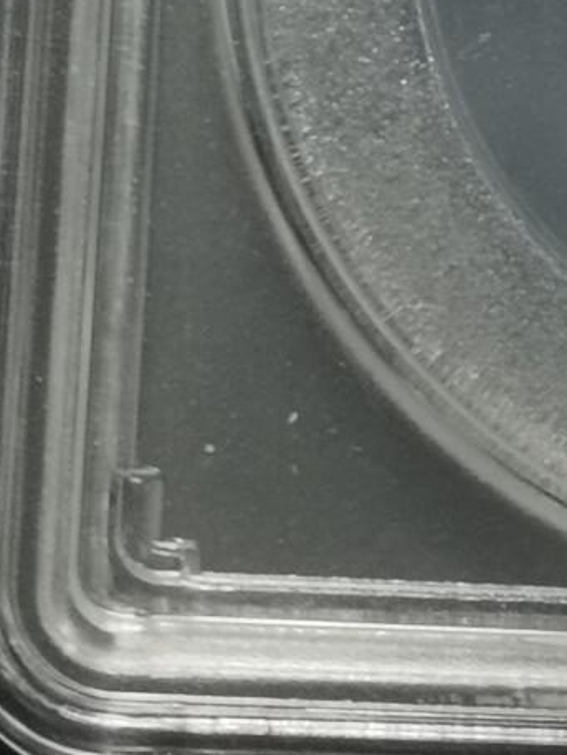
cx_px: 813
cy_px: -434
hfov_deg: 6.0
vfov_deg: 7.9
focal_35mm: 244
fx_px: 5326
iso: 80
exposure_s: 1/100
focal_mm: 5.58
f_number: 1.8
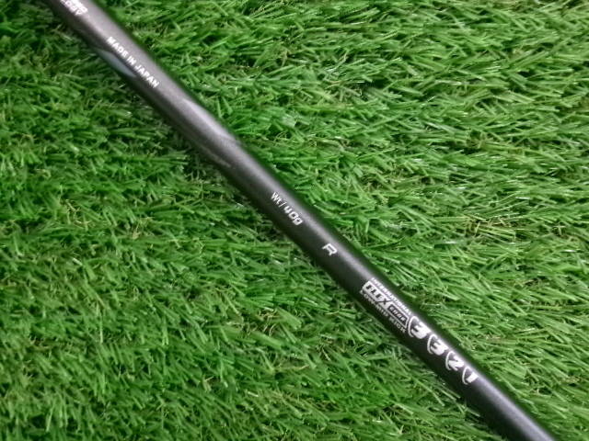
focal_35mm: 28
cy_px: 220
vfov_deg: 49.7
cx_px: 294
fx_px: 476
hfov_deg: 63.4
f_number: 3.9
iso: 800
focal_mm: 5.1
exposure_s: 1/34
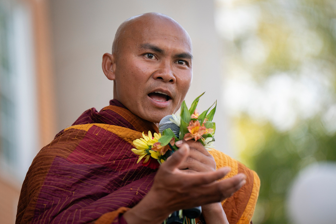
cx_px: 168
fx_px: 1867
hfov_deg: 10.3
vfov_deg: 6.9
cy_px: 112
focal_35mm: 200
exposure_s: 1/2000
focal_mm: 200
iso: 320
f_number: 2.8
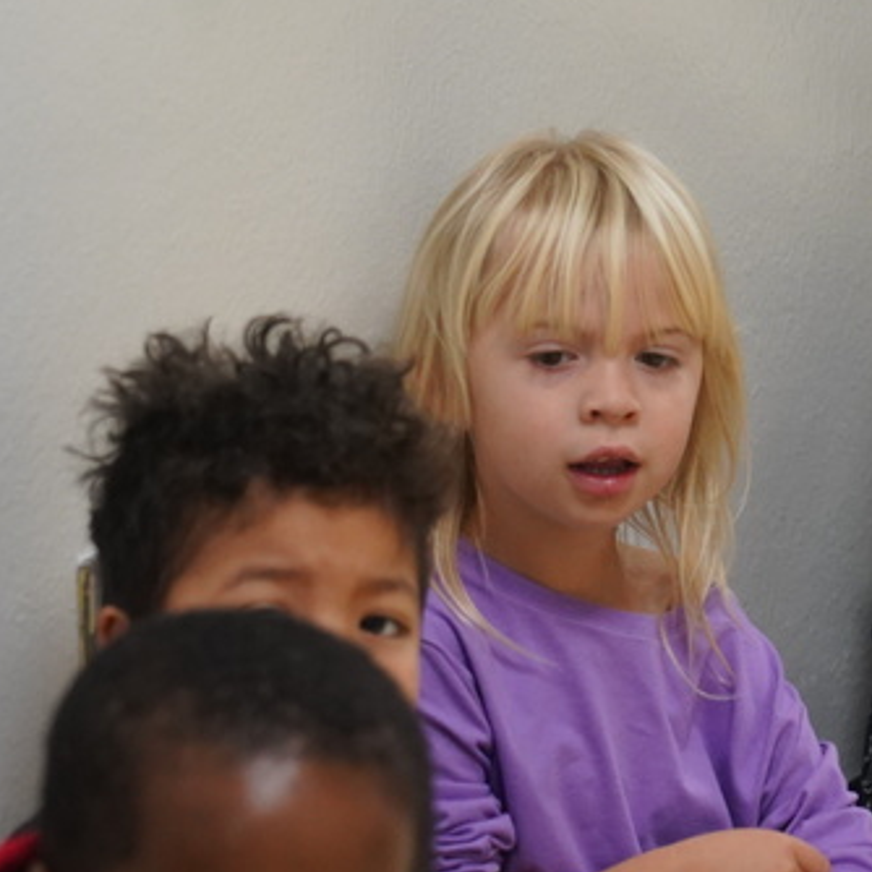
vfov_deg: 6.4
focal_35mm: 274
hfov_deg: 6.3
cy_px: 685
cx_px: 1102
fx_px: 7809
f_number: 4
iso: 2500
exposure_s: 1/160
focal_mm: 105
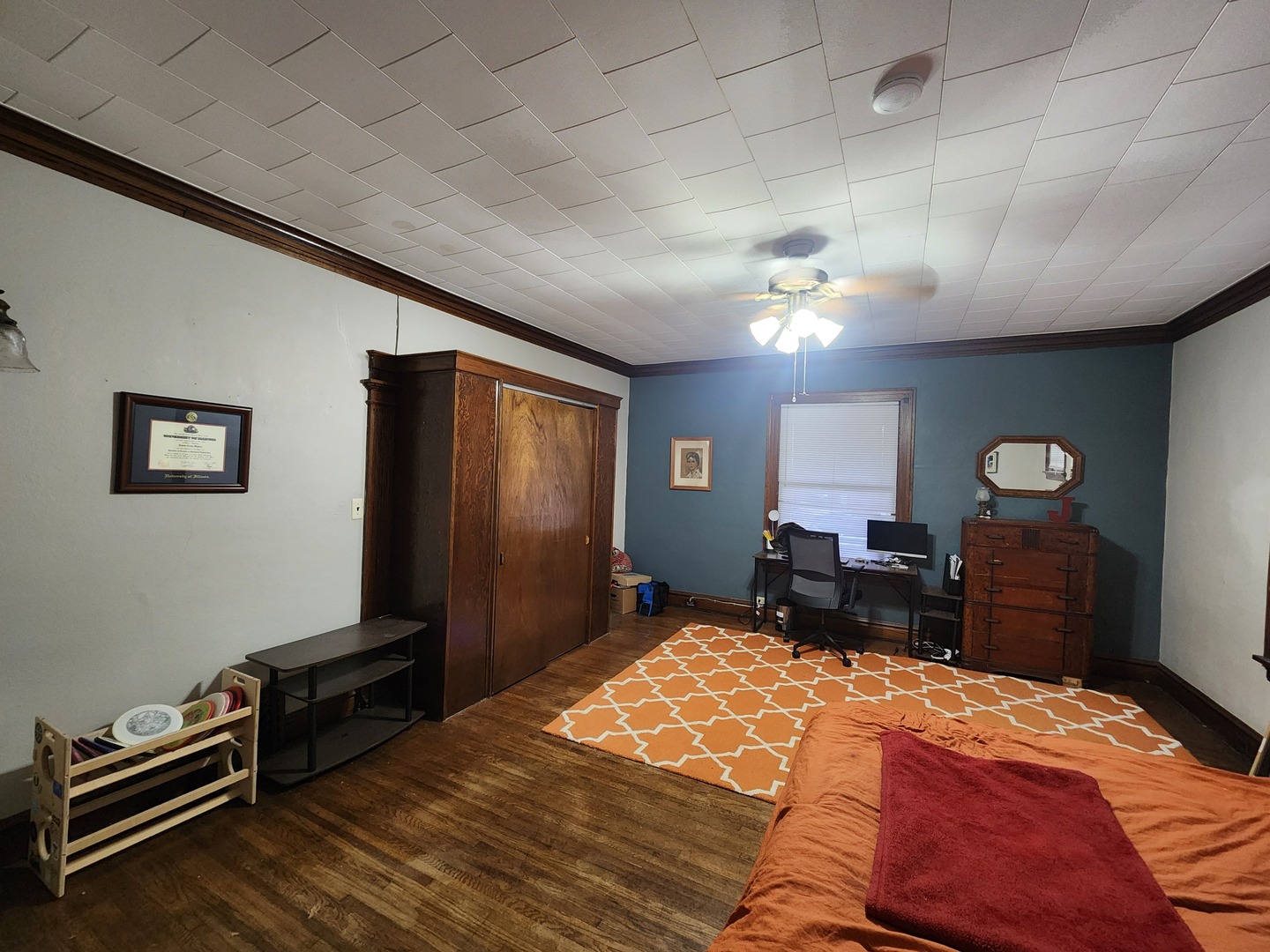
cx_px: 635
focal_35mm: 13
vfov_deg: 89.9
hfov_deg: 106.2
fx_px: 477
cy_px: 476
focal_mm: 2.2
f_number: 2.2
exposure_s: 1/30
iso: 400
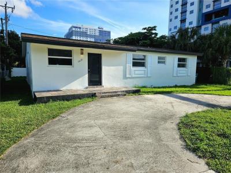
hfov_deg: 73.9
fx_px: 153
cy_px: 86
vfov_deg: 58.9
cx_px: 116
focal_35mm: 23
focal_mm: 5.4
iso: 25
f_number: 1.8
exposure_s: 1/2000
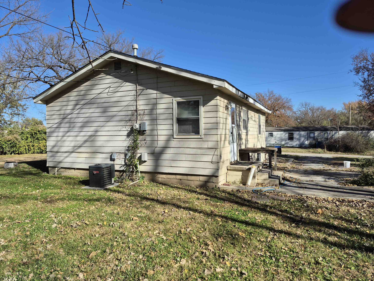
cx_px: 187
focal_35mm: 23
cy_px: 140
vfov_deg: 58.9
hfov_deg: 73.9
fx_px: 248
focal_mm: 5.4
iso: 25
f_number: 1.8
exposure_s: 1/1832
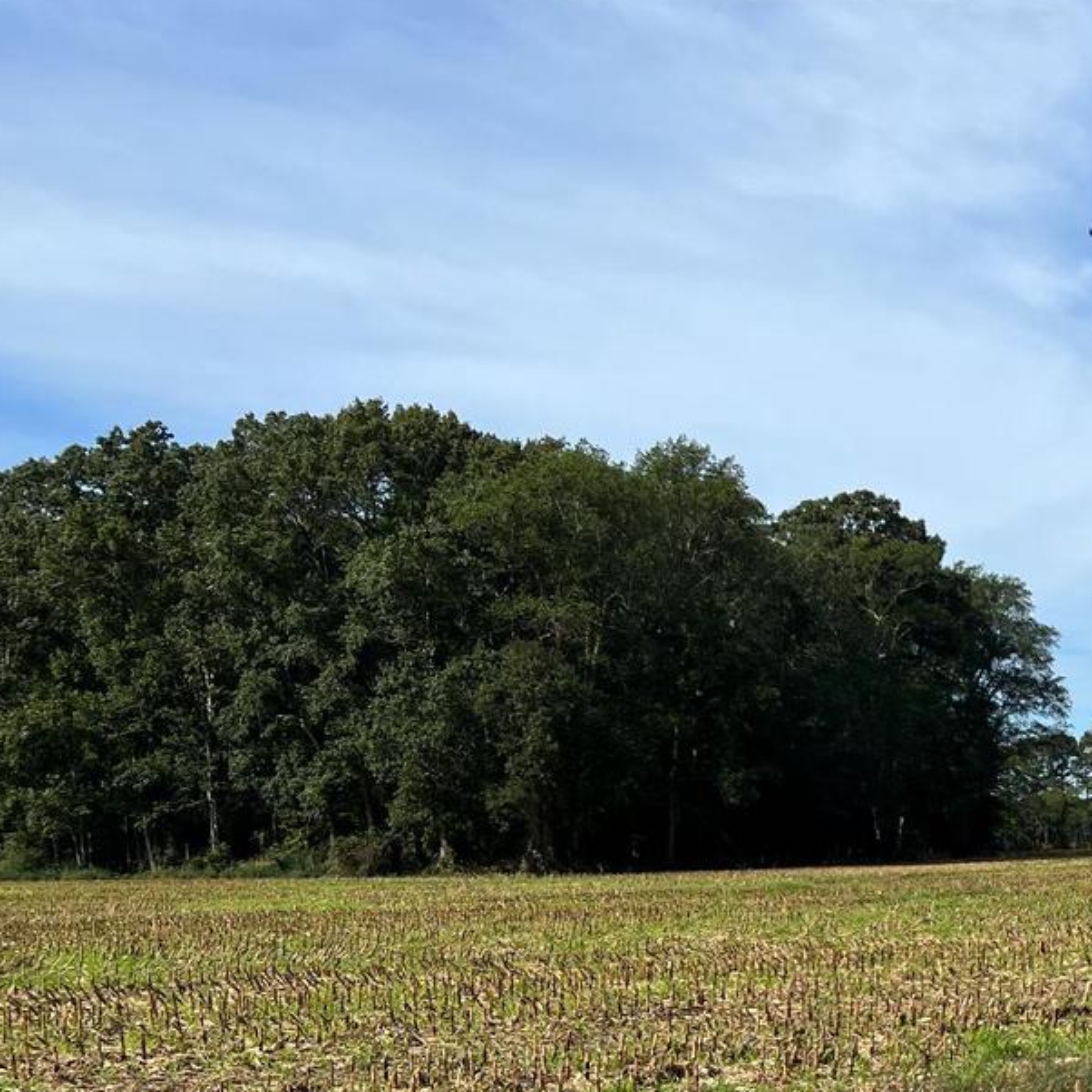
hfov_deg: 28.1
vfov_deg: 30.3
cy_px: 880
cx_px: 1221
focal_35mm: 55
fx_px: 1963
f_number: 1.5
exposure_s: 1/4444
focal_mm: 5.7
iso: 50
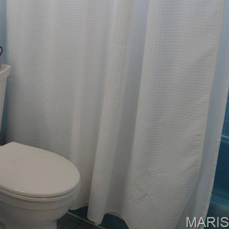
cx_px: -11
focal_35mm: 49
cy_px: 70
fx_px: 367
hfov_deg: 31.5
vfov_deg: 34.2
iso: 400
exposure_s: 1/100
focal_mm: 18
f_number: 5
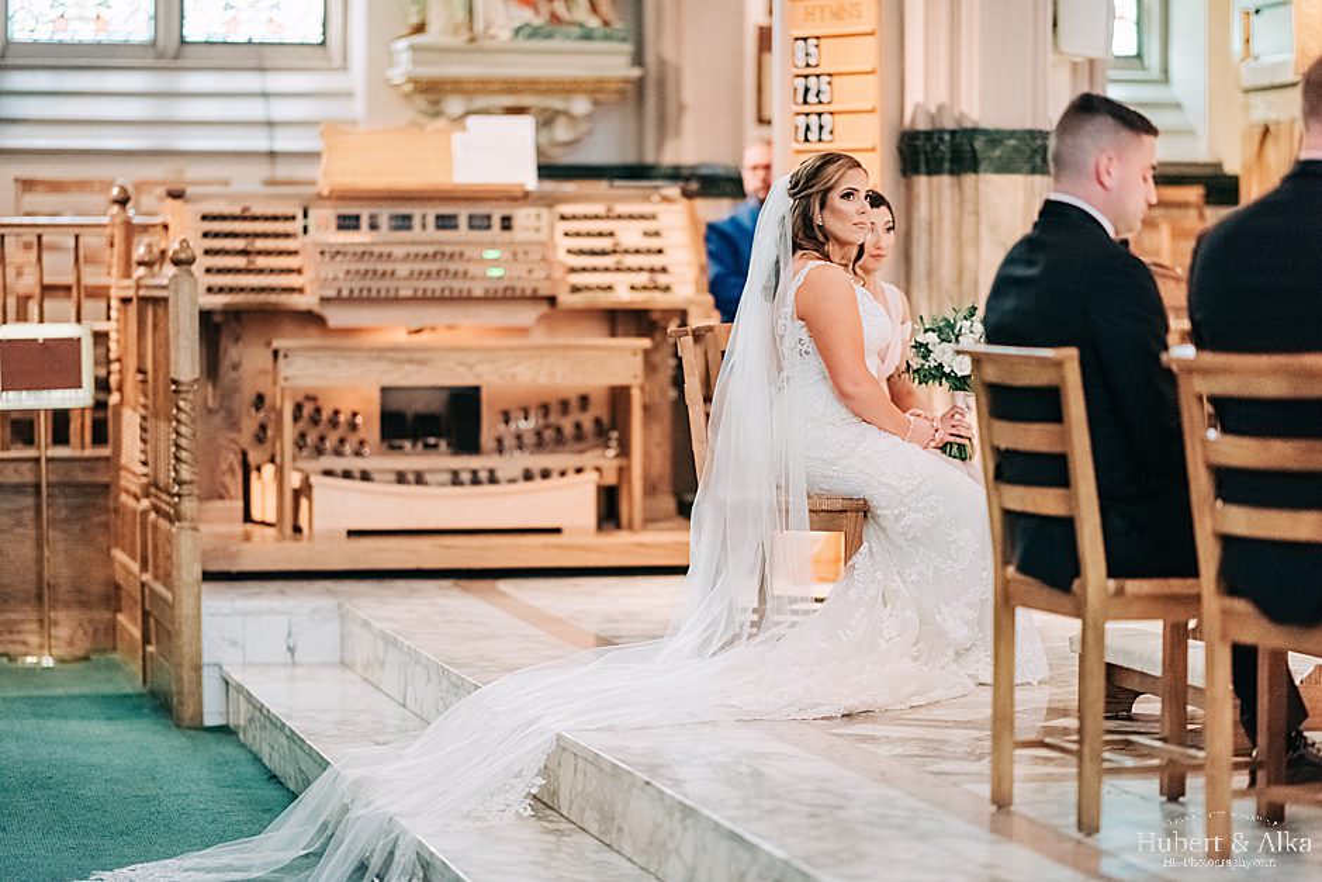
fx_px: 3856
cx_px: 661
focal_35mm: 105
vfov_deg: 13.0
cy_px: 441
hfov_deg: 19.5
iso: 1000
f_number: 1.4
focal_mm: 105
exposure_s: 1/320
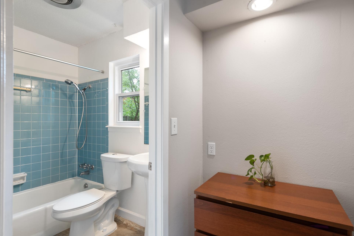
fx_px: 177
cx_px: 182
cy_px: 122
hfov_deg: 90.0
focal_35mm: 18
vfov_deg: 67.4
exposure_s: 1/2.5
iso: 400
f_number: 8
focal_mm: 17
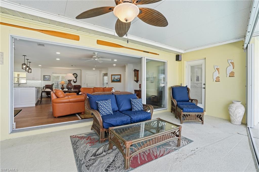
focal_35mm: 16
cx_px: 130
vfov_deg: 73.7
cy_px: 86
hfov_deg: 96.8
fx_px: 115
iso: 200
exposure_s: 1/100
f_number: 9
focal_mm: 16
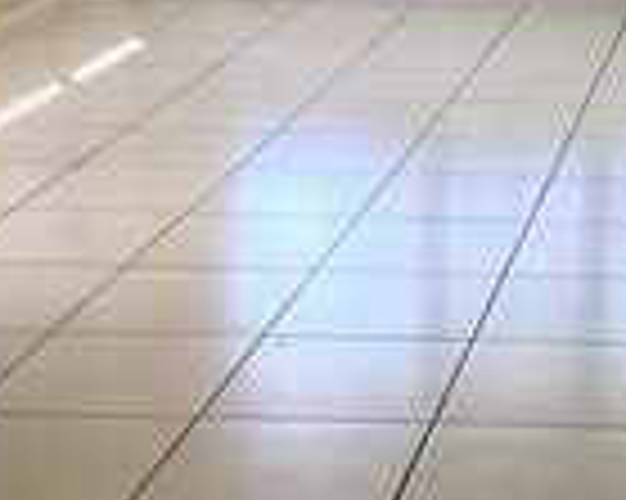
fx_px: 1888
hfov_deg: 18.1
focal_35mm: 102
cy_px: -133
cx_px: 703
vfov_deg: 14.5
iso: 40
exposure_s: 1/100
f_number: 2.2
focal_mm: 4.15
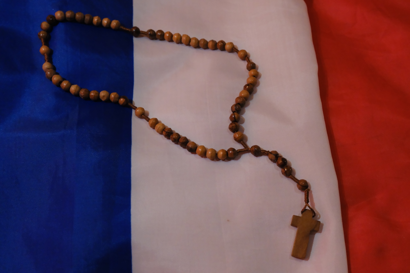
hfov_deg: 47.4
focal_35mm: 41
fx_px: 467
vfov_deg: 32.6
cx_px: 205
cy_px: 136
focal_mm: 27.1
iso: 6400
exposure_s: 1/180
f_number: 5.6
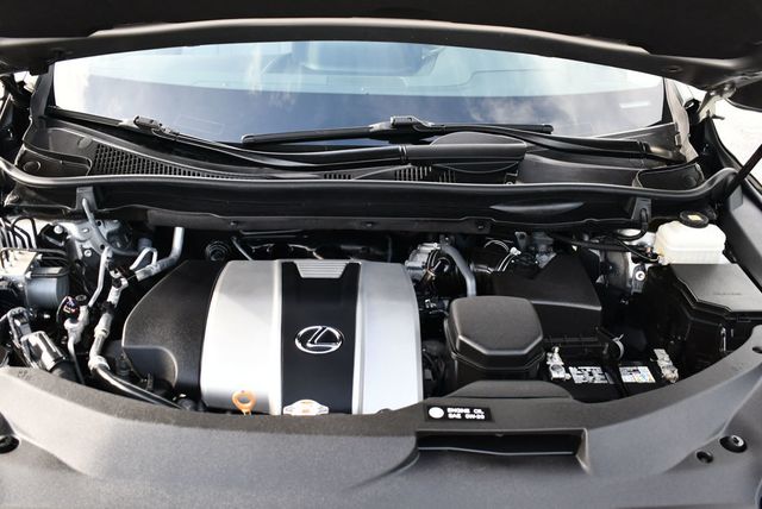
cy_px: 254
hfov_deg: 53.1
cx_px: 381
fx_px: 763
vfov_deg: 36.9
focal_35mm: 36
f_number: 4.5
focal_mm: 18
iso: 400
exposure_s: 1/250
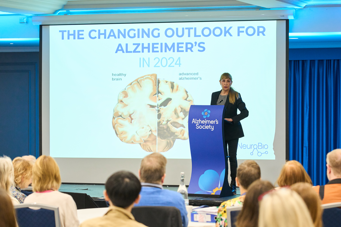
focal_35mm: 129
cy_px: 114
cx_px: 170
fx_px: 1222
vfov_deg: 10.6
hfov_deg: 15.9
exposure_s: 1/100
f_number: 3.5
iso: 1600
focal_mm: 86
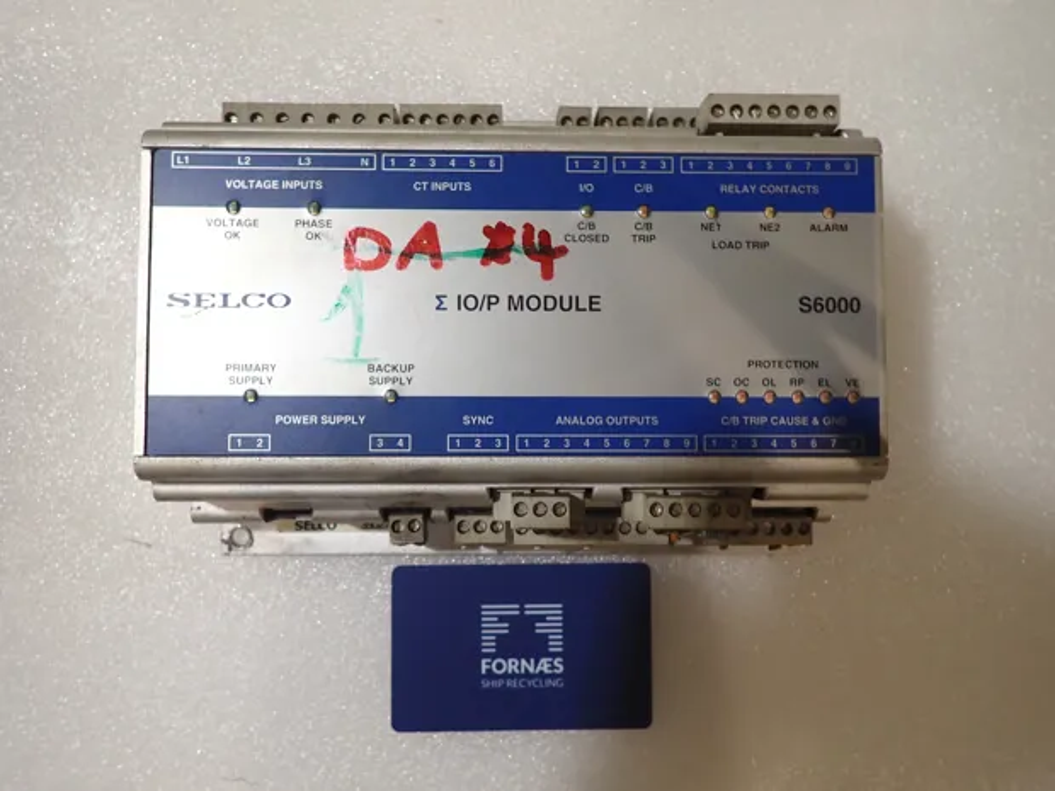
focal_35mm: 25
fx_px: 762
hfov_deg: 69.4
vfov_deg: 54.9
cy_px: 396
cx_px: 528
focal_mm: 4.5
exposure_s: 1/60
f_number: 2
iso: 100
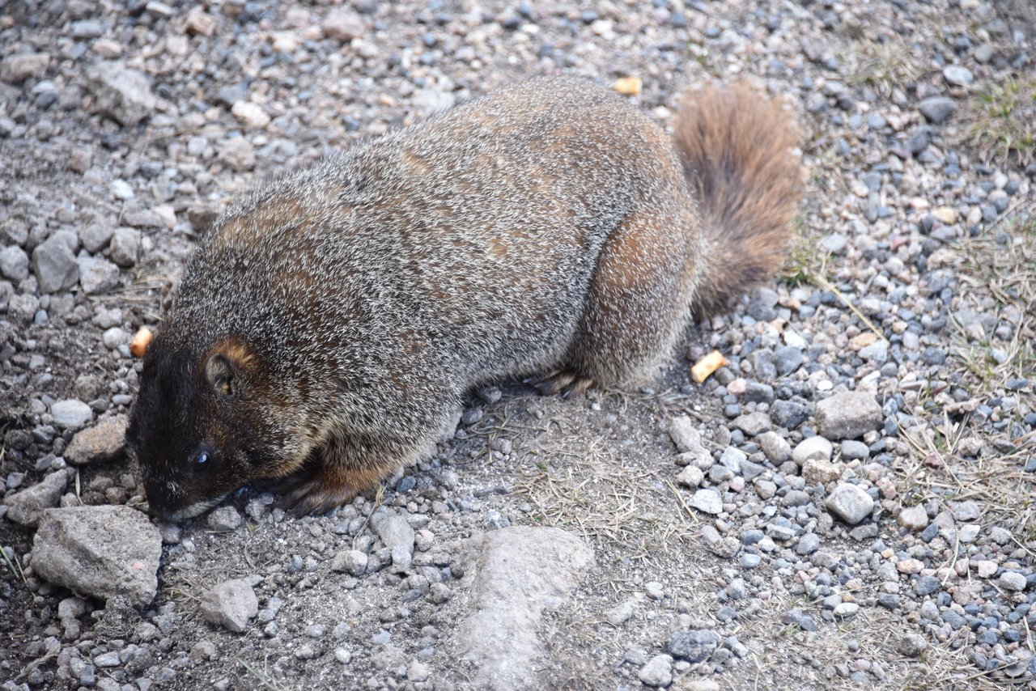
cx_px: 518
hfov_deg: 8.2
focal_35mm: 250
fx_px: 7196
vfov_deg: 5.5
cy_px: 346
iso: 1250
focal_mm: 250
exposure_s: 1/500
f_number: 5.6
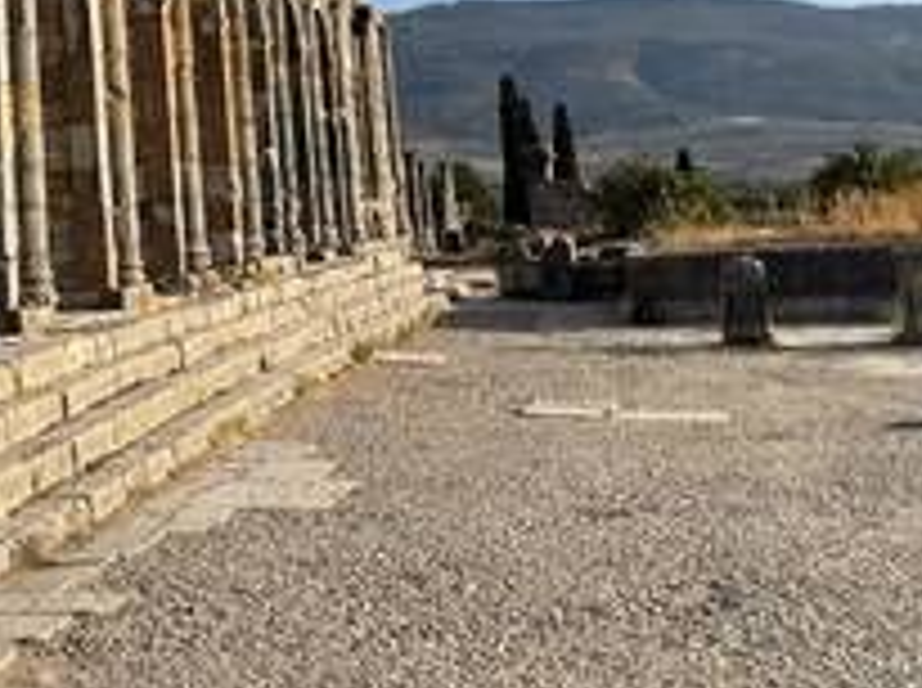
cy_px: -45
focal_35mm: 61
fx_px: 1622
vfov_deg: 22.7
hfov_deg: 30.1
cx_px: 63
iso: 32
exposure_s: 1/3401
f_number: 1.6
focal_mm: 4.2
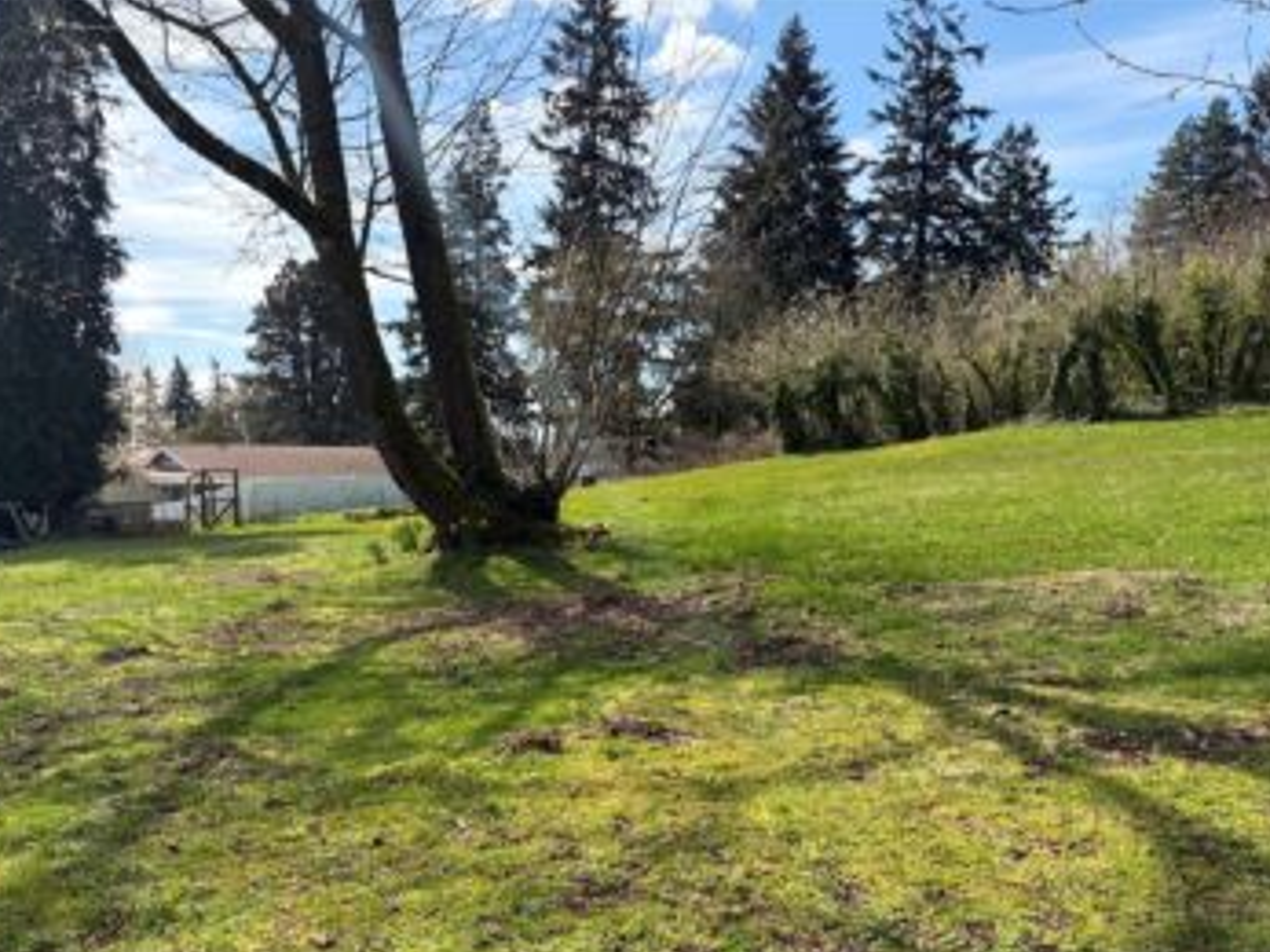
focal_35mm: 30
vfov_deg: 46.6
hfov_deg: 59.8
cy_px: 546
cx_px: 560
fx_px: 1100
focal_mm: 5.96
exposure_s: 1/2141
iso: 64
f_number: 1.6
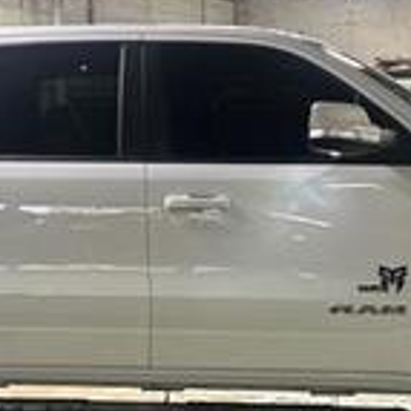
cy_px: 293
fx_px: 1088
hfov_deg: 21.4
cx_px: 172
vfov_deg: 21.3
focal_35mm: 81
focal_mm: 5.7
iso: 125
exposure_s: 1/60
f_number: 1.5
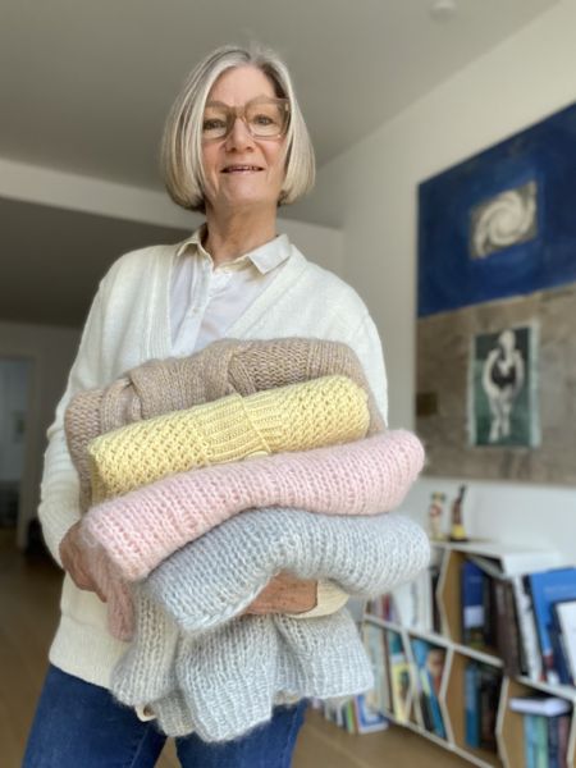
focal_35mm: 30
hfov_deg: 46.8
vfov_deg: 60.0
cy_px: 384
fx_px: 666
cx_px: 288
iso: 160
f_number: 2.2
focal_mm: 2.71
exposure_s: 1/60
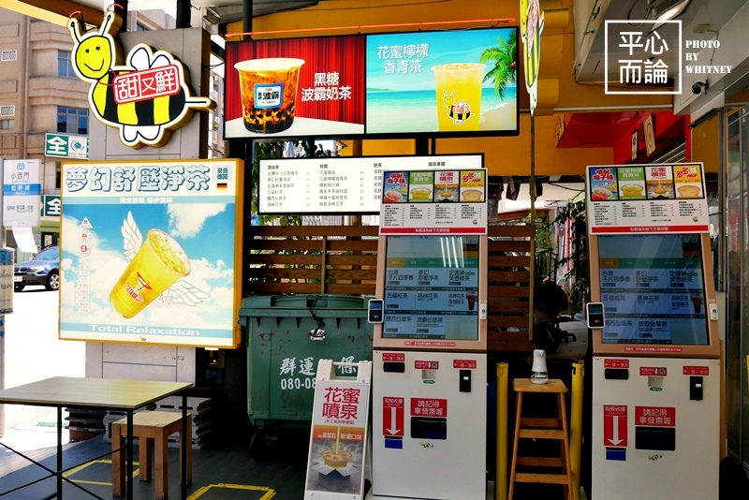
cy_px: 250
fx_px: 604
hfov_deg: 63.6
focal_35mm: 29
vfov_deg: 45.0
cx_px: 374
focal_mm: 14
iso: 200
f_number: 5
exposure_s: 1/200
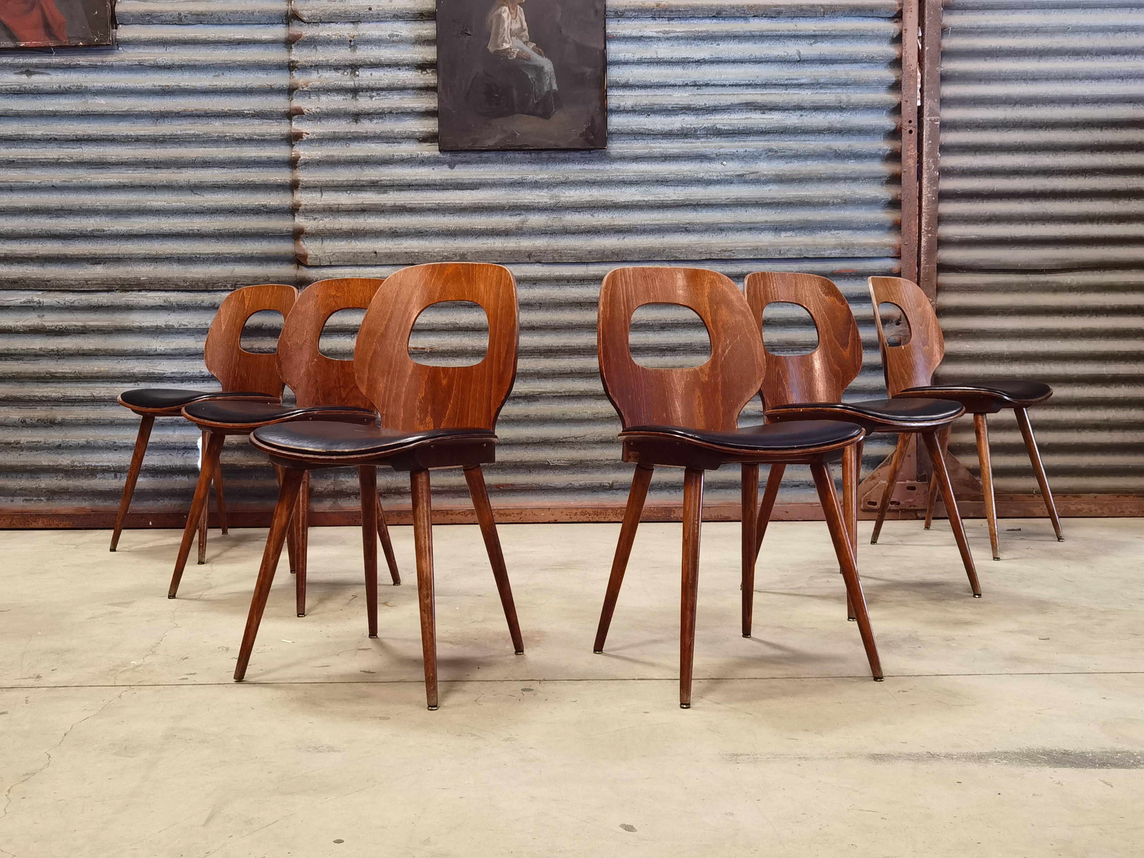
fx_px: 1322
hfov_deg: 46.8
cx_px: 572
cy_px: 429
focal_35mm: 40
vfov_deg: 36.0
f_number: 1.9
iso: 500
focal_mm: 6.71
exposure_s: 1/25
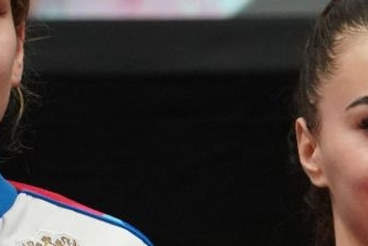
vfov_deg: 1.3
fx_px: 11014
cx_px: 610
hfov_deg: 1.9
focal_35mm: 1077
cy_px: 415
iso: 3200
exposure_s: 1/1000
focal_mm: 200
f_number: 2.8
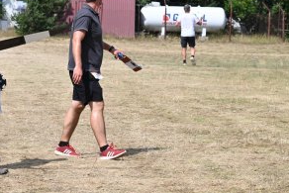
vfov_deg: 6.7
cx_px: 54
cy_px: 39
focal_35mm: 204
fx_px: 1638
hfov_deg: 10.1
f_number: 10
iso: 640
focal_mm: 120
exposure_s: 1/1600
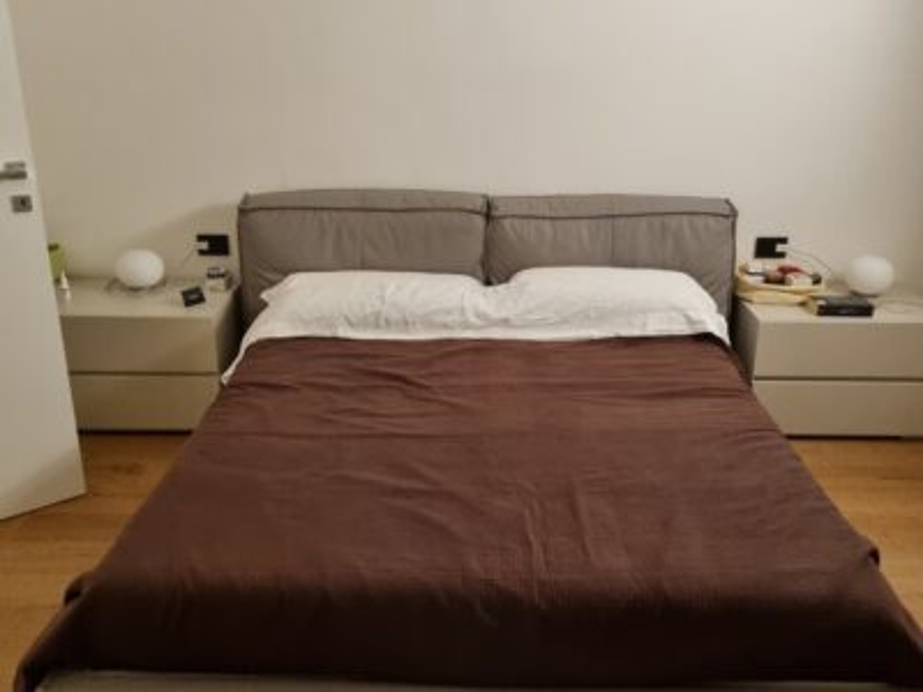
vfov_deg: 53.1
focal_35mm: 26
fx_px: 693
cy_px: 346
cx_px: 462
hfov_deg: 67.3
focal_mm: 5.4
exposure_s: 1/33
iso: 640
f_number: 1.8
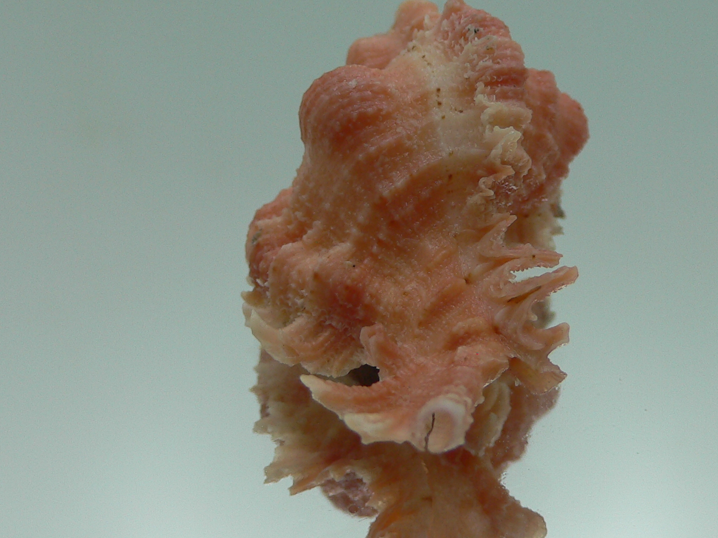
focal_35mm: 53
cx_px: 416
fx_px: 1099
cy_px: 274
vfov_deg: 27.5
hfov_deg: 36.1
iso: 80
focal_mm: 4.6
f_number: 2.8
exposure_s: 1/100
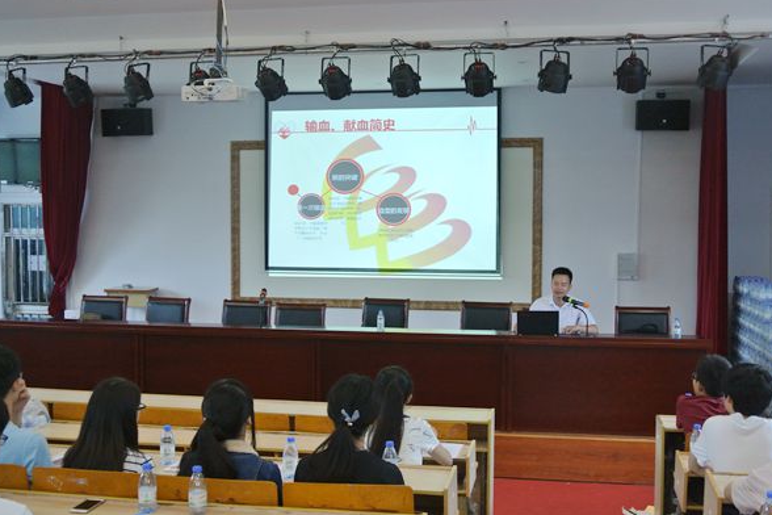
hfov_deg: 43.6
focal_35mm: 45
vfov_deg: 29.9
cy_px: 256
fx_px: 965
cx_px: 386
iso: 560
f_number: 4.2
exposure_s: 1/60
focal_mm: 16.3
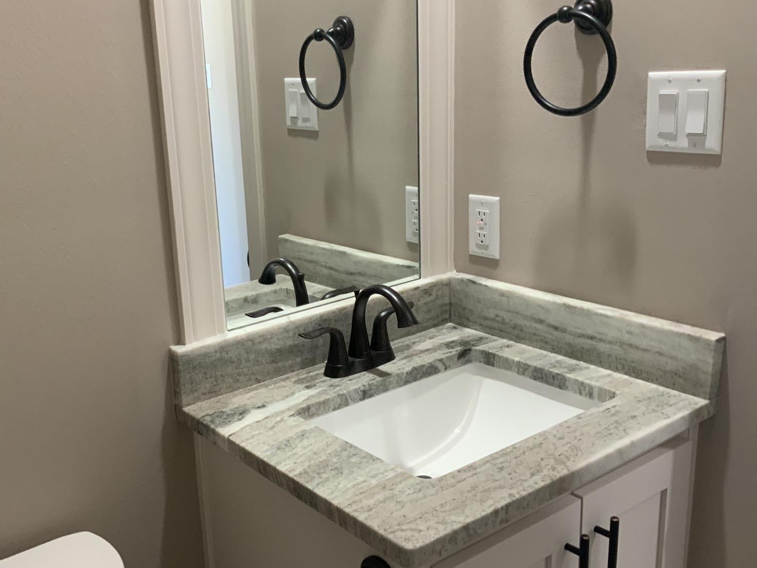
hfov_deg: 46.3
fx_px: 875
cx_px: 272
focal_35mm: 40
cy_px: 292
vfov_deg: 36.0
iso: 200
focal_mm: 3
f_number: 1.8
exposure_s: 1/60
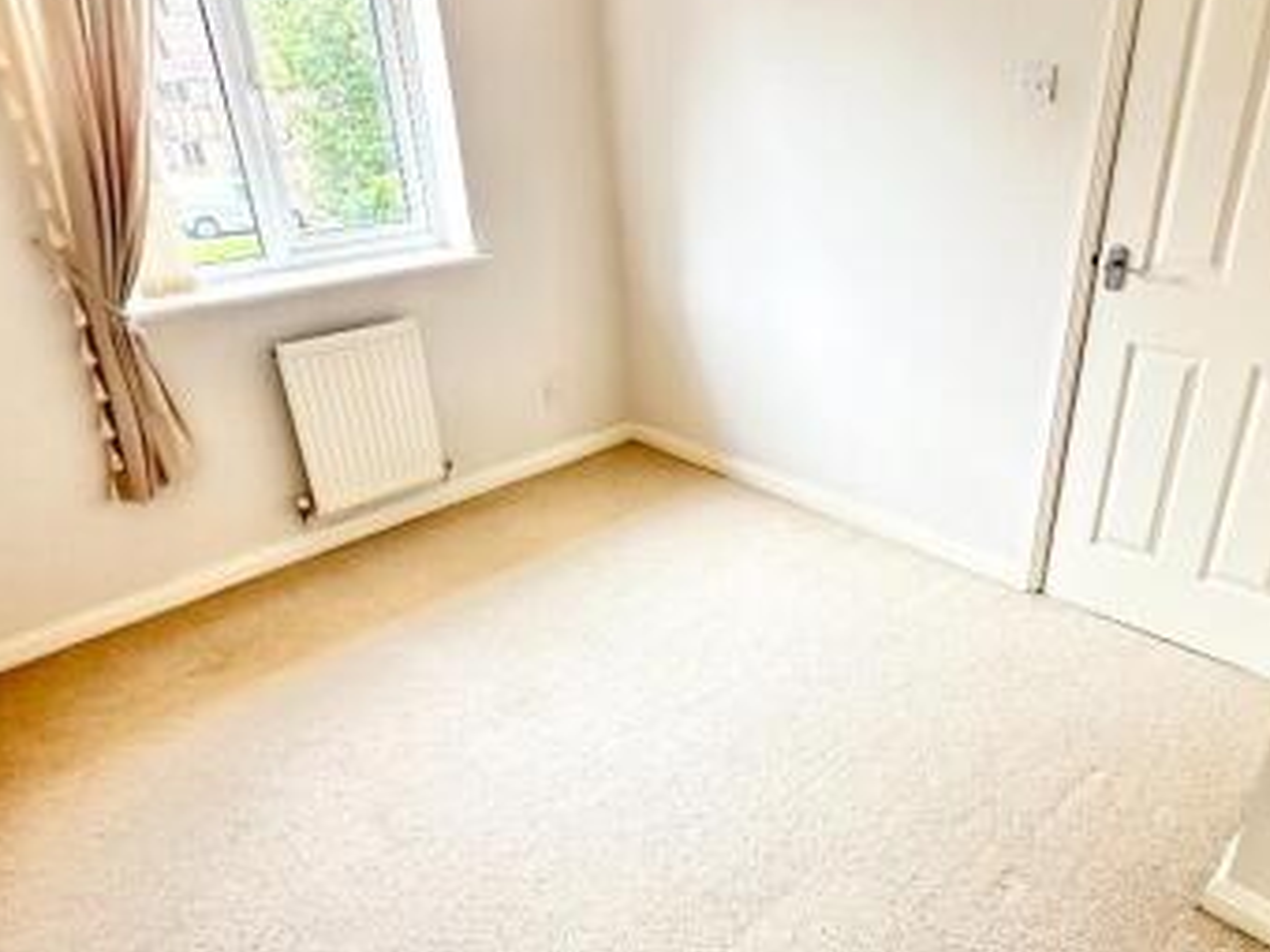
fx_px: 881
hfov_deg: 71.3
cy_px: 517
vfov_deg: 56.7
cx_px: 715
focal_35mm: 24
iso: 400
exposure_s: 1/60
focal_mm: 2.22
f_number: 2.2
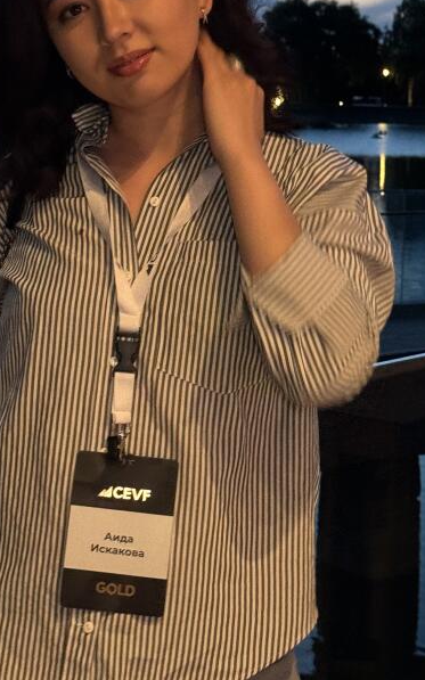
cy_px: 177
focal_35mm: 91
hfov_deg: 14.4
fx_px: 1687
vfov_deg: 22.6
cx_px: 185
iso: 500
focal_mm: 6.76
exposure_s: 1/33
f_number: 1.78
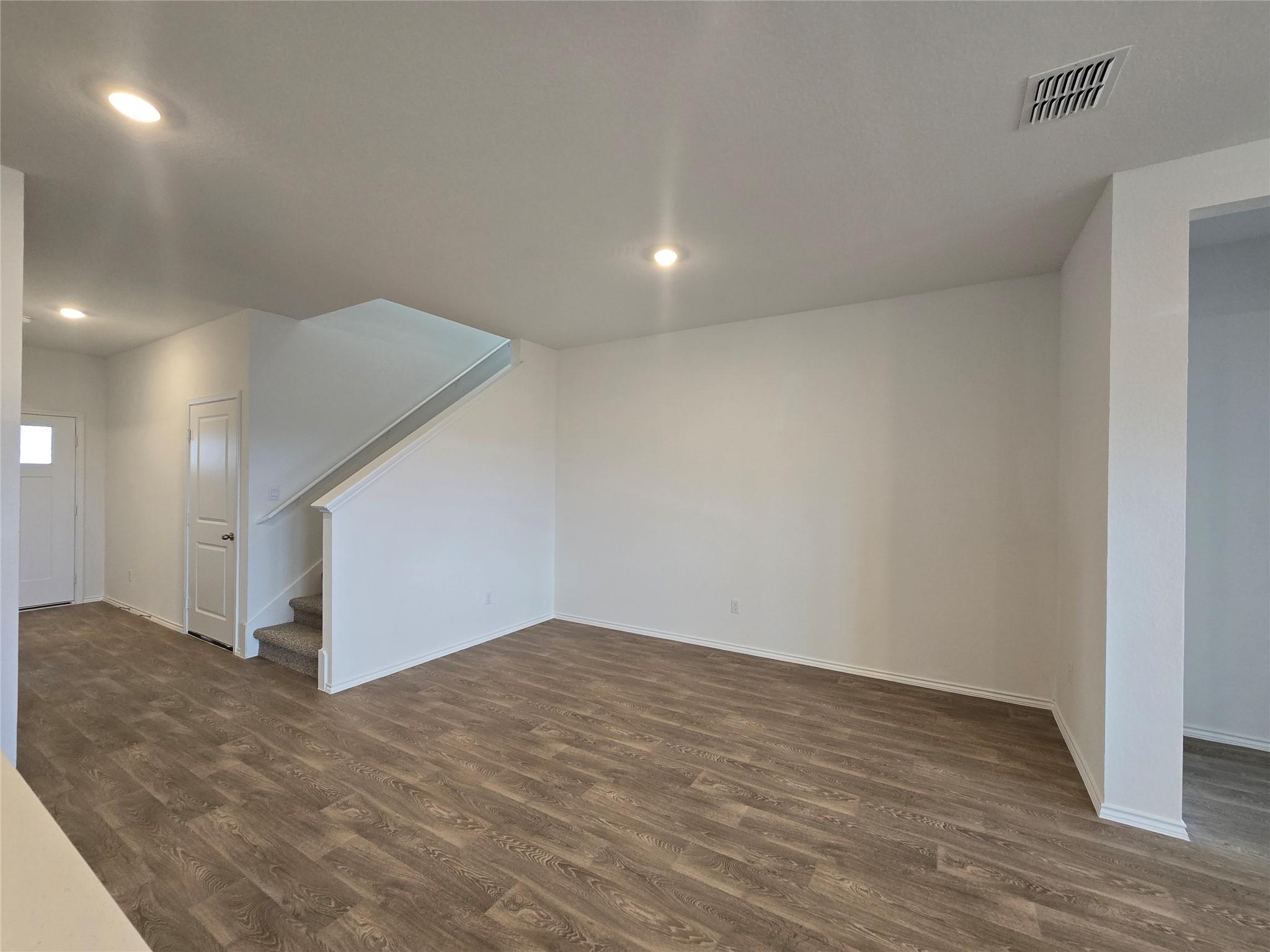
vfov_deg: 89.9
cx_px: 635
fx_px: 477
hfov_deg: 106.2
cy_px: 476
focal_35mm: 13
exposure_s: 1/60
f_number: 2.2
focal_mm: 2.2
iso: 160
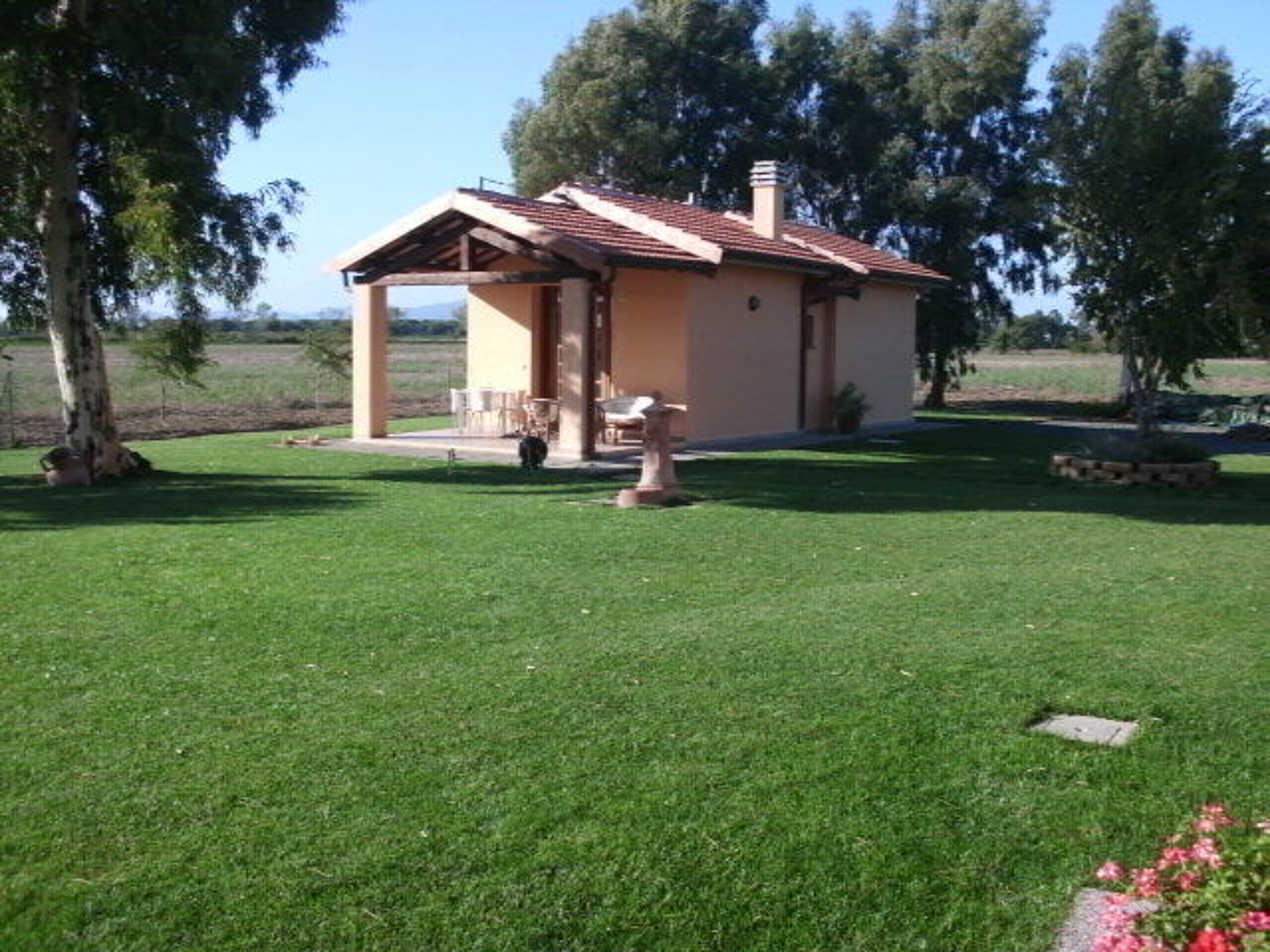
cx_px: 635
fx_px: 1321
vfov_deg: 39.7
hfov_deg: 51.4
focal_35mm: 36
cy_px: 476
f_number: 7.3
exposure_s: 1/160
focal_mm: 6.3
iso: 64
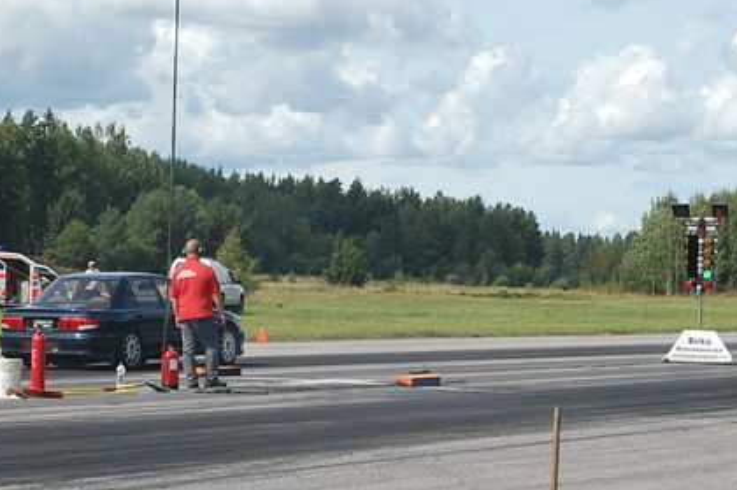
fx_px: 2572
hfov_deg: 16.3
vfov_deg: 10.9
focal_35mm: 126
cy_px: 332
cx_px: 268
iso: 200
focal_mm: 55
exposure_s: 1/320
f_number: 9
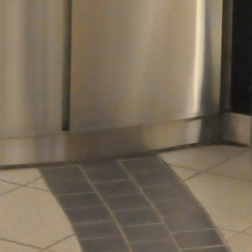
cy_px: -308
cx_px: 427
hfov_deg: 7.9
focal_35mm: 215
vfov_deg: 7.7
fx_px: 1770
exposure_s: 1/80
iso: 3200
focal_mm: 25
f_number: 5
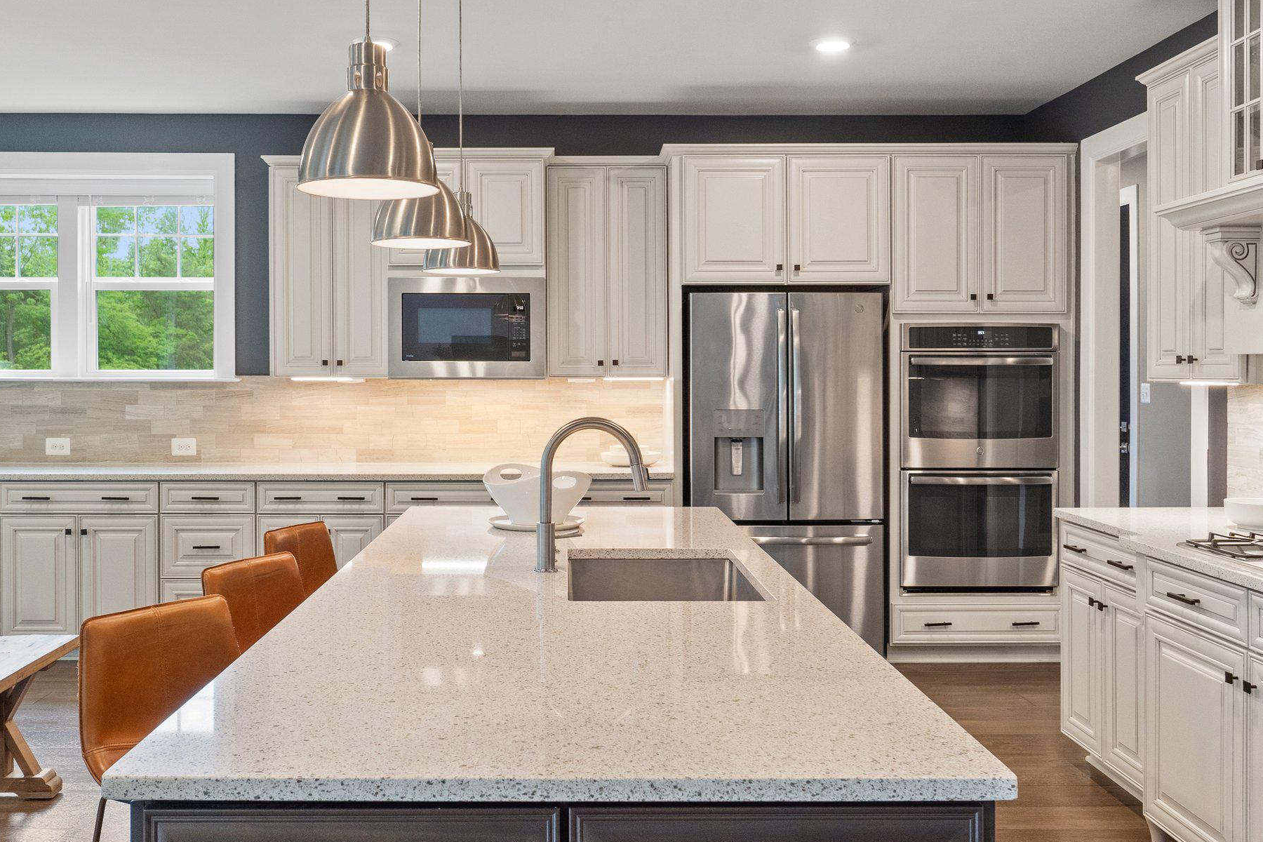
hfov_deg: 57.0
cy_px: 398
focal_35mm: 33
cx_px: 552
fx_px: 1158
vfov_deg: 40.0
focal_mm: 19.5
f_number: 8
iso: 640
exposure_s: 1/6
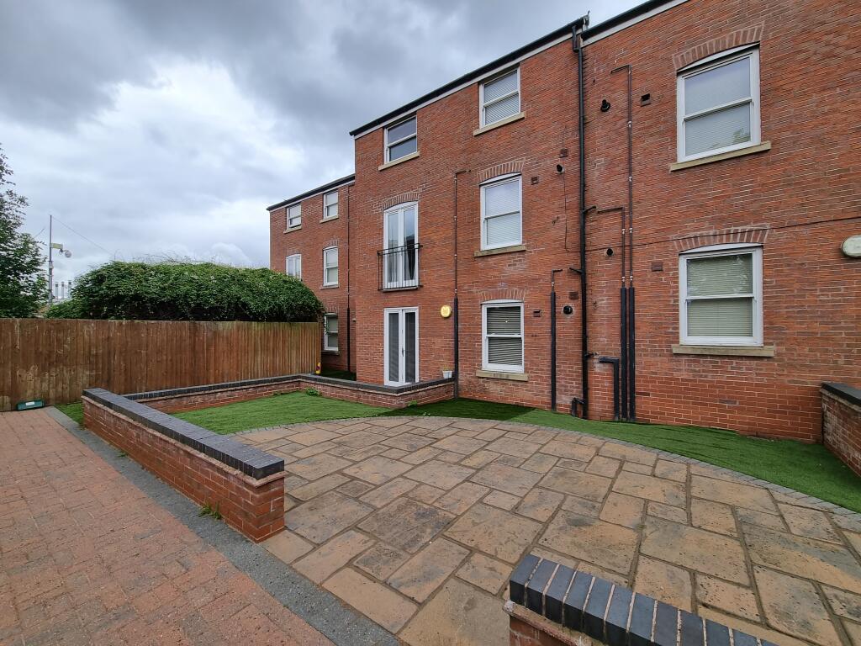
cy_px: 323
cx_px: 430
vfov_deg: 89.9
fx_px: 323
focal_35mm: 13
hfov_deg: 106.2
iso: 50
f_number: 2.2
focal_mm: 2.2
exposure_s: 1/1140
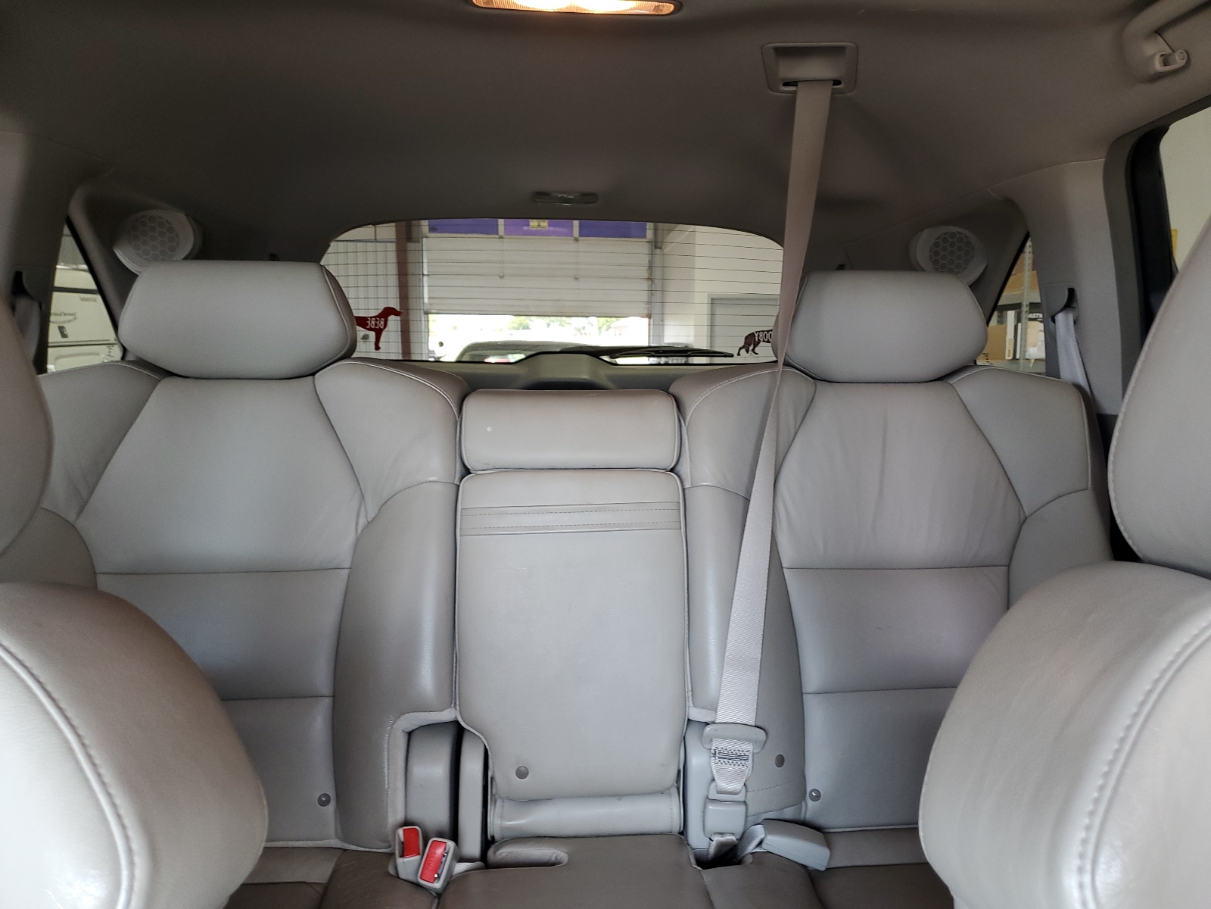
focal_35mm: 26
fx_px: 910
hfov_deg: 67.3
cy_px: 454
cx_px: 606
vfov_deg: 53.1
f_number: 1.5
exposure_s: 1/60.2
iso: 65
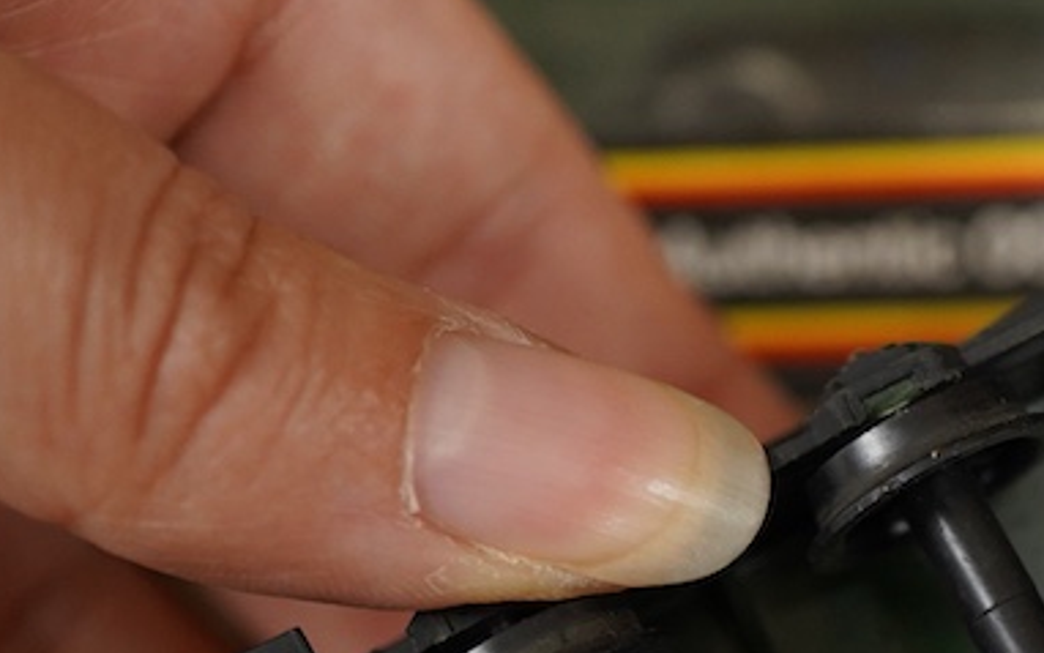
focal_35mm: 108
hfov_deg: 19.0
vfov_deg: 11.9
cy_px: 708
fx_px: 3074
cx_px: 929
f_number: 3.5
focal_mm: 30
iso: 1250
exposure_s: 1/160
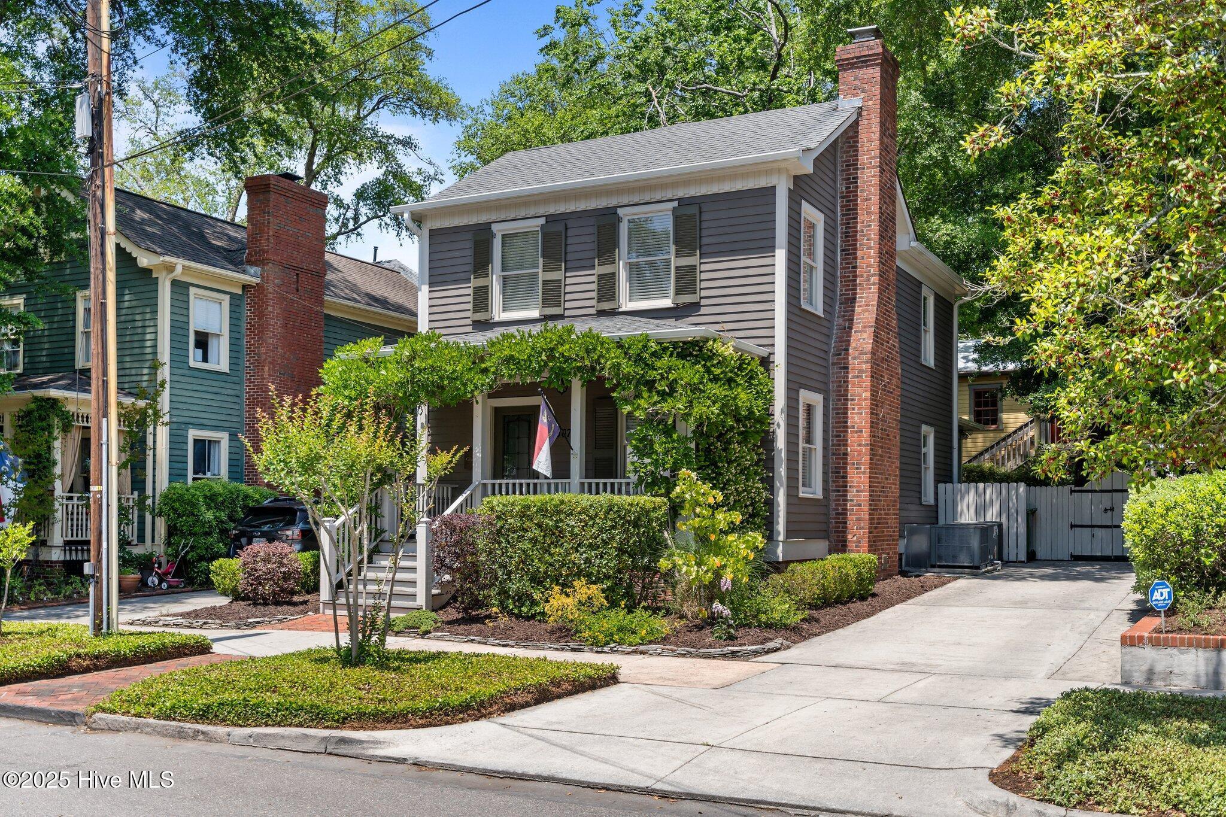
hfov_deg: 54.4
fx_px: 1192
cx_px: 613
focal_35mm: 35
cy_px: 408
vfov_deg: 37.8
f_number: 4
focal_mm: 35
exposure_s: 1/1250
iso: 250
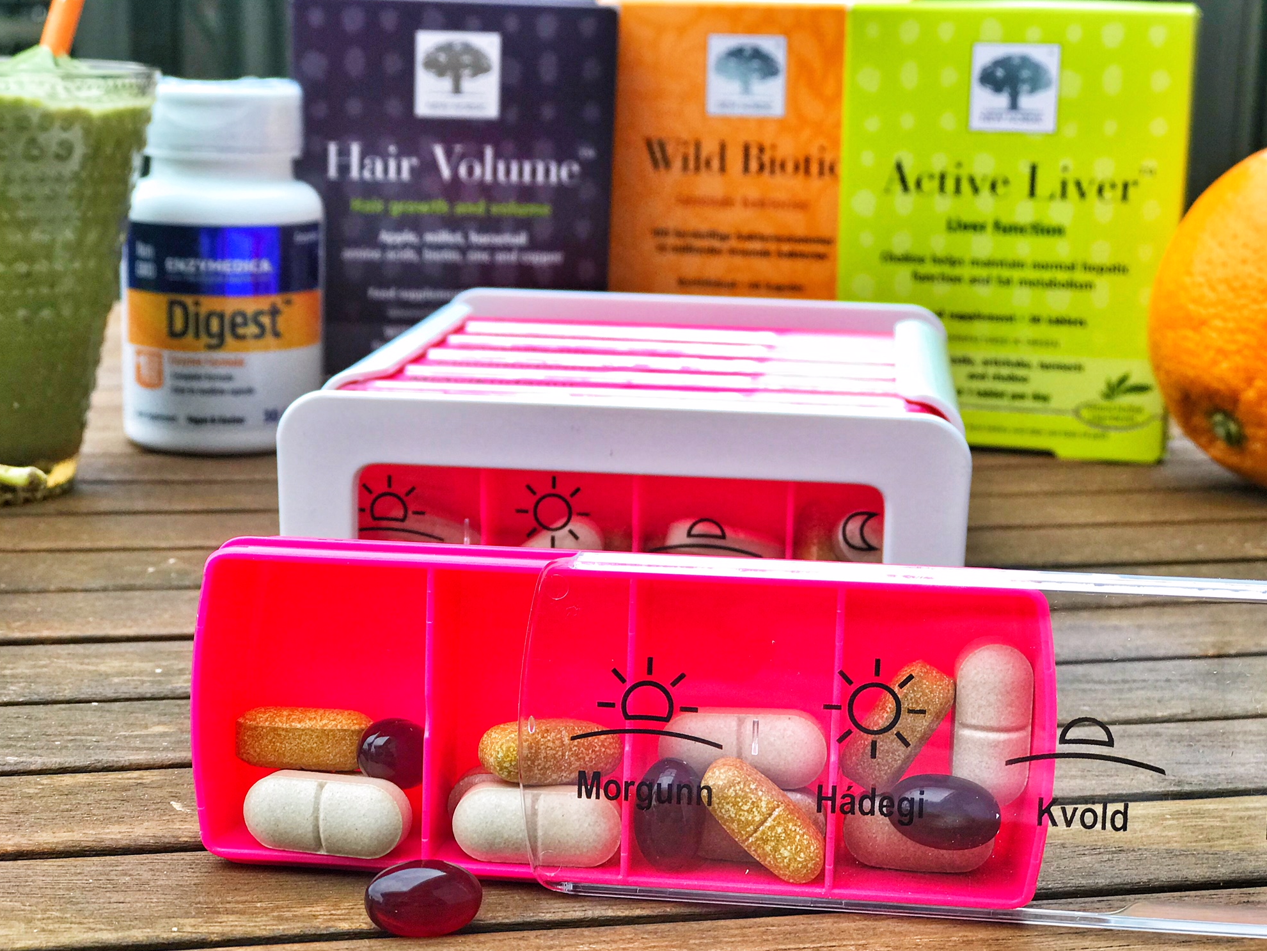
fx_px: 2123
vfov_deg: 25.2
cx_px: 635
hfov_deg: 33.2
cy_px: 477
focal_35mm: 58
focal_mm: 6.6
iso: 25
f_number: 2.8
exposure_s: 1/50
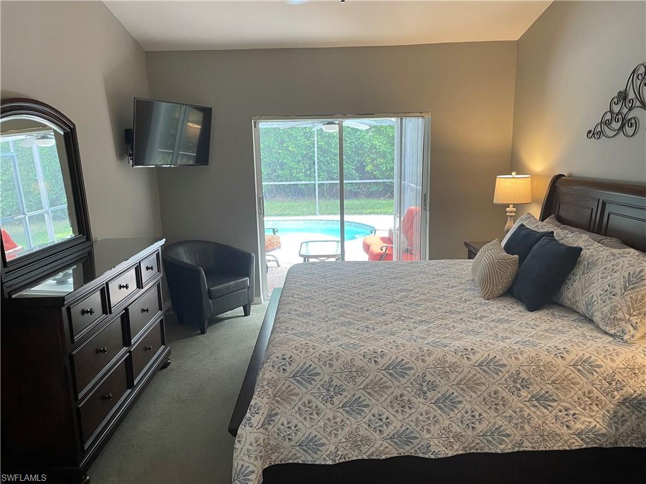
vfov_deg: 53.1
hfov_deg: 67.3
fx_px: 485
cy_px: 242
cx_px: 323
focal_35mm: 26
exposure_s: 1/58
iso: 125
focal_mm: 4.2
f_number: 1.6
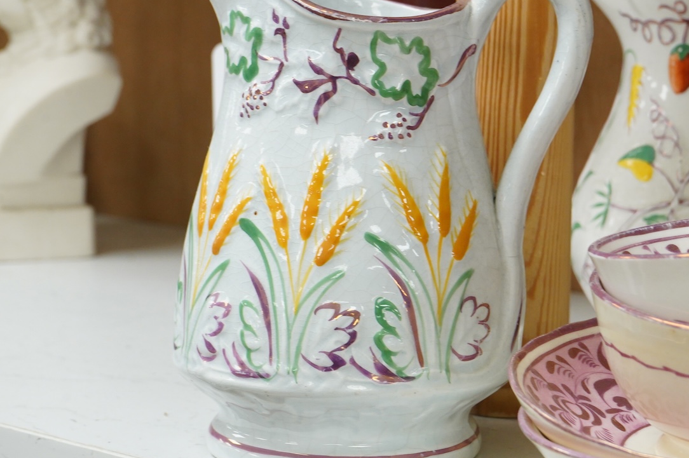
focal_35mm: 111
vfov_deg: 12.3
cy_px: 186
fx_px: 2123
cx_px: 409
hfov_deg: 18.4
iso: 2500
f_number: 10
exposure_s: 1/80
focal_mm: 70
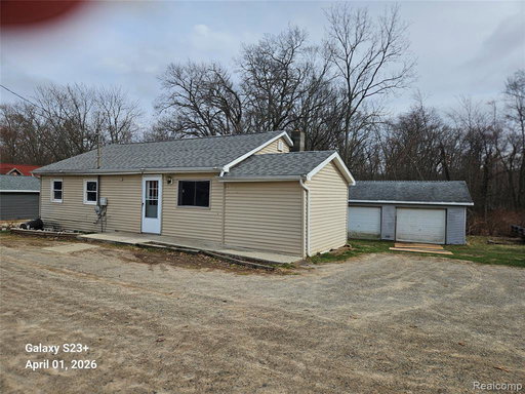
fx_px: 349
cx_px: 262
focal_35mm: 23
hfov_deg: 73.9
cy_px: 197
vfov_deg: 58.9
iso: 25
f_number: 1.8
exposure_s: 1/2510
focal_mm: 5.4
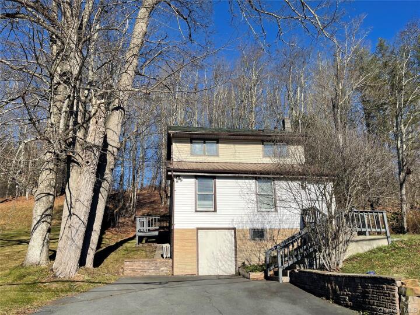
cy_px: 158
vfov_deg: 54.9
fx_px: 303
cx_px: 210
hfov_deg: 69.4
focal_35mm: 25
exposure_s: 1/4902
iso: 32
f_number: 1.6
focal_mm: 5.1
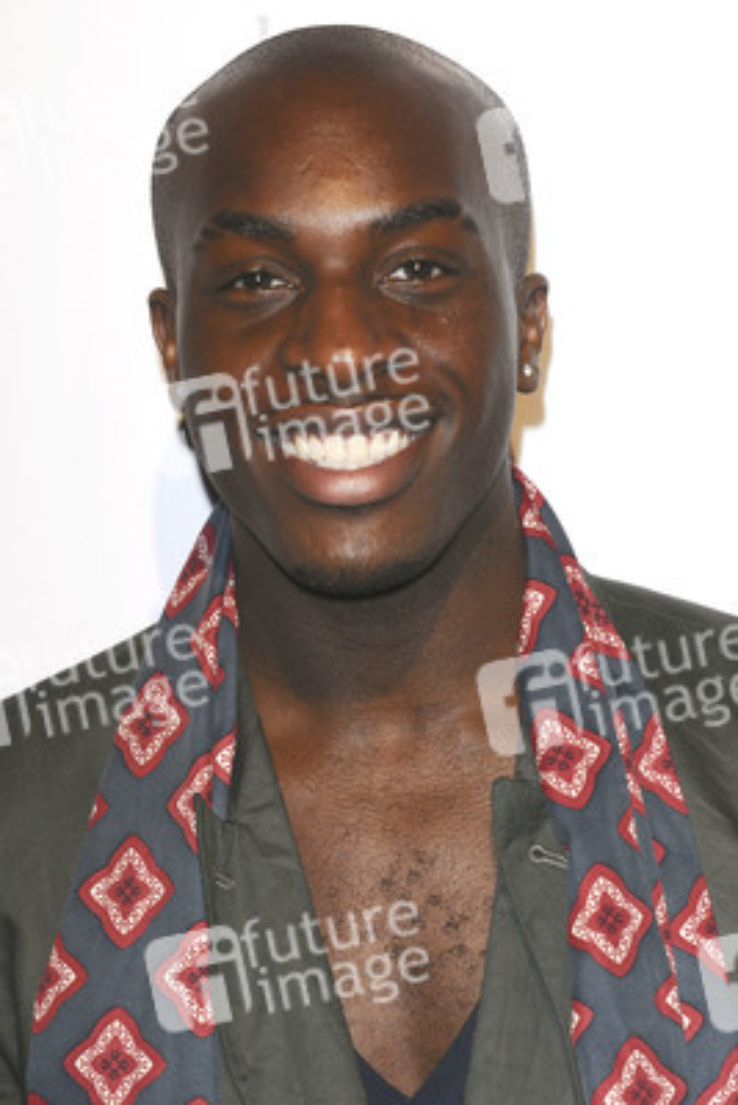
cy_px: 552
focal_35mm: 120
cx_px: 369
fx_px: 3687
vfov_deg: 17.1
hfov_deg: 11.4
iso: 320
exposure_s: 1/160
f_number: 4
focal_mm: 80
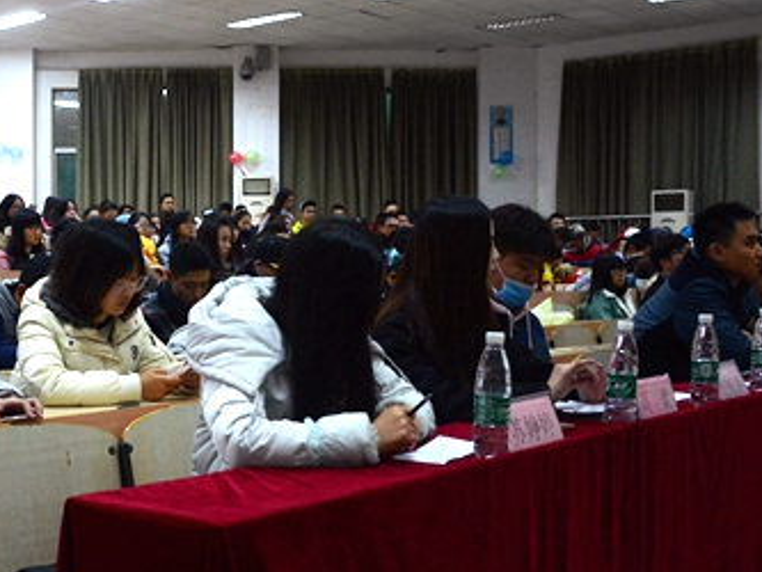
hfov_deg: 35.9
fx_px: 1145
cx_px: 185
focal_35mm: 52
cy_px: 307
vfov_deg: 28.0
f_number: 4
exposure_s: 1/60
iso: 800
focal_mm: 20
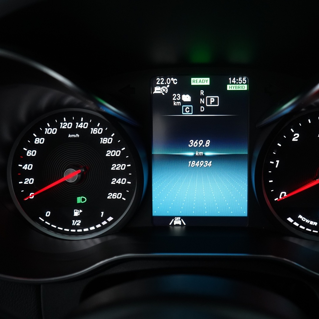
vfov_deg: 46.0
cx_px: 195
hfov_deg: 45.7
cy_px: 160
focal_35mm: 36
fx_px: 375
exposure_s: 1/60
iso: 4000
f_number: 5
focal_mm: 28
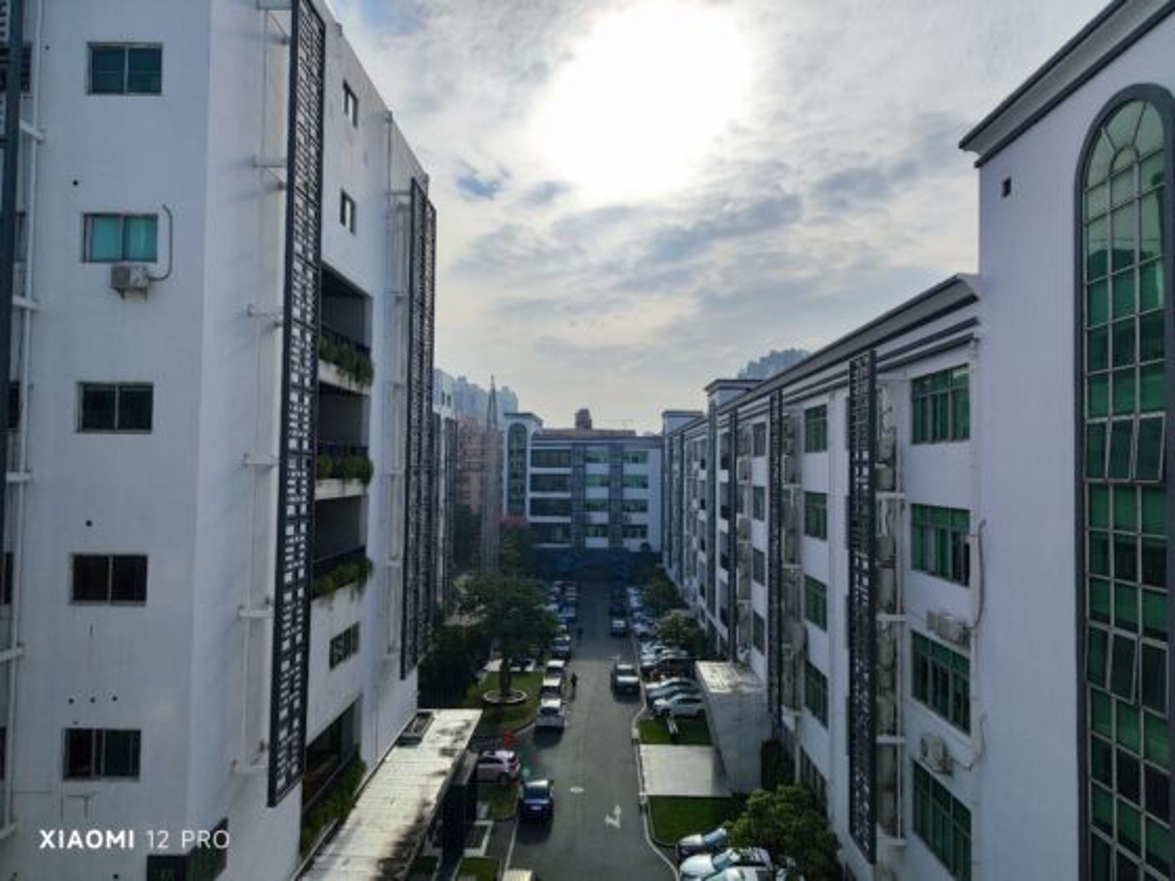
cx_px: 588
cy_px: 440
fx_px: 815
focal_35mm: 24
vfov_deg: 56.8
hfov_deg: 71.6
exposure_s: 1/12099
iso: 50
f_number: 1.9
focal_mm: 6.92
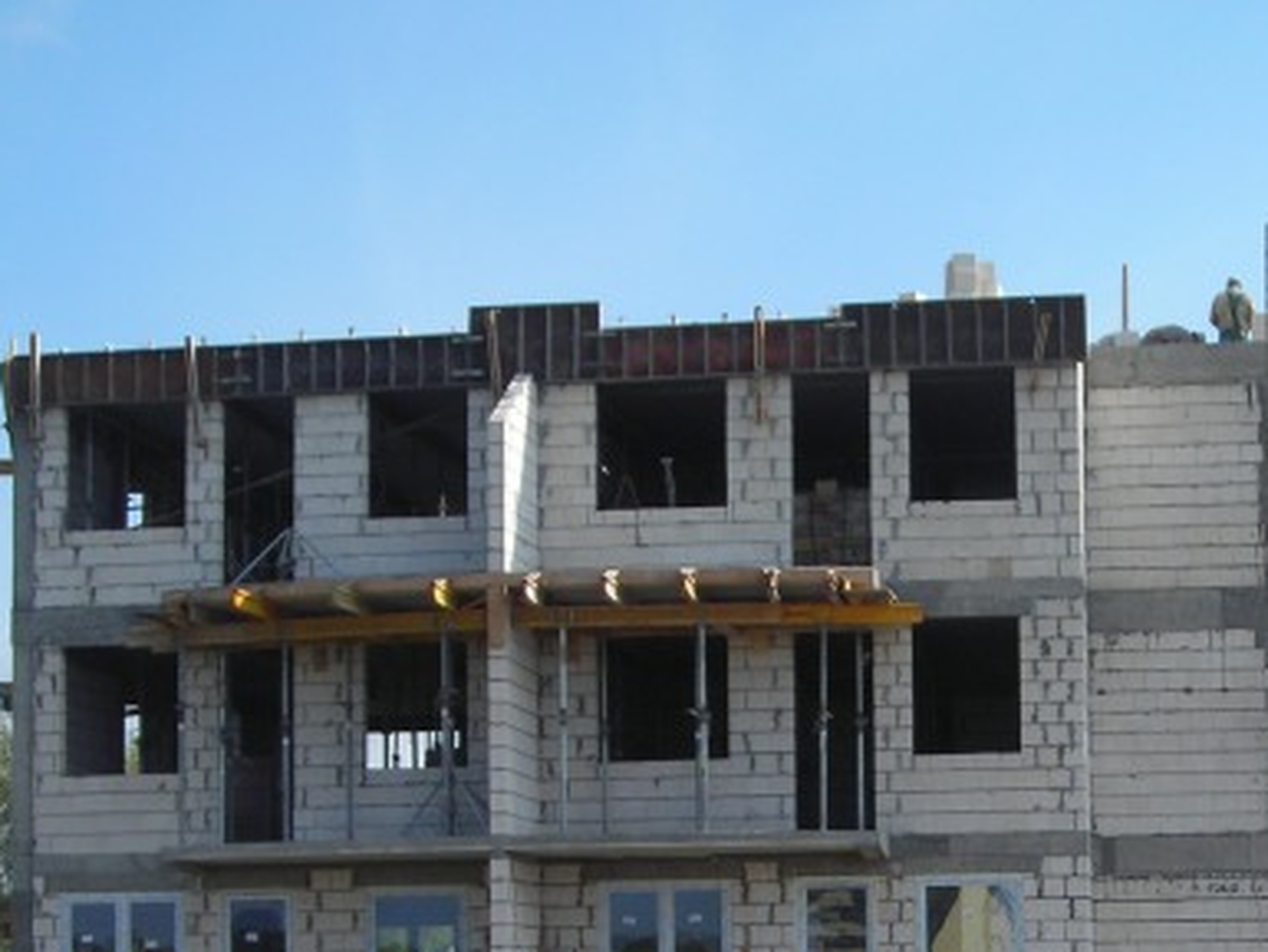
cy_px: 932
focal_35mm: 79
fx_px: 2895
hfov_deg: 24.4
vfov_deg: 18.2
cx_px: 991
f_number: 6.4
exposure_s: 1/180
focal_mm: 6.3
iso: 50
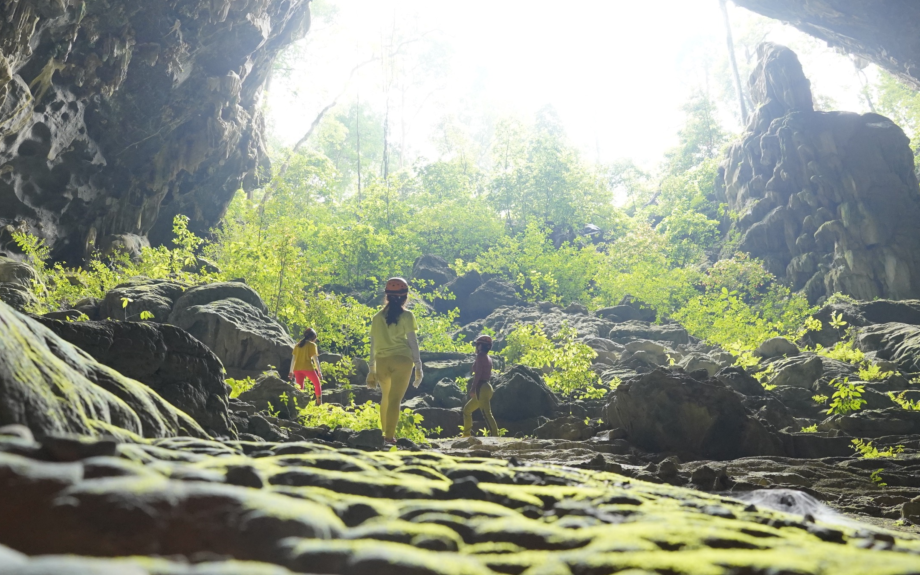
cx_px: 450
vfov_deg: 37.2
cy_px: 317
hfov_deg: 56.7
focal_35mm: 34
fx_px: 853
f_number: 5.6
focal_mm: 24
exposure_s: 1/80
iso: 3200
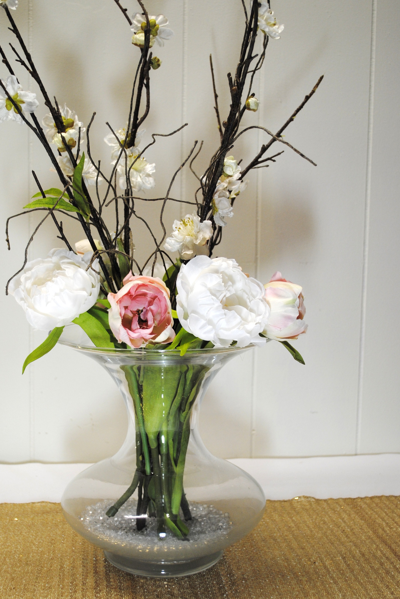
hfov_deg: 27.0
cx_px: 171
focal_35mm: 50
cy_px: 290
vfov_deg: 39.6
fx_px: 833
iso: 200
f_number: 4.5
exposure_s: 1/30
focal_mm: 28
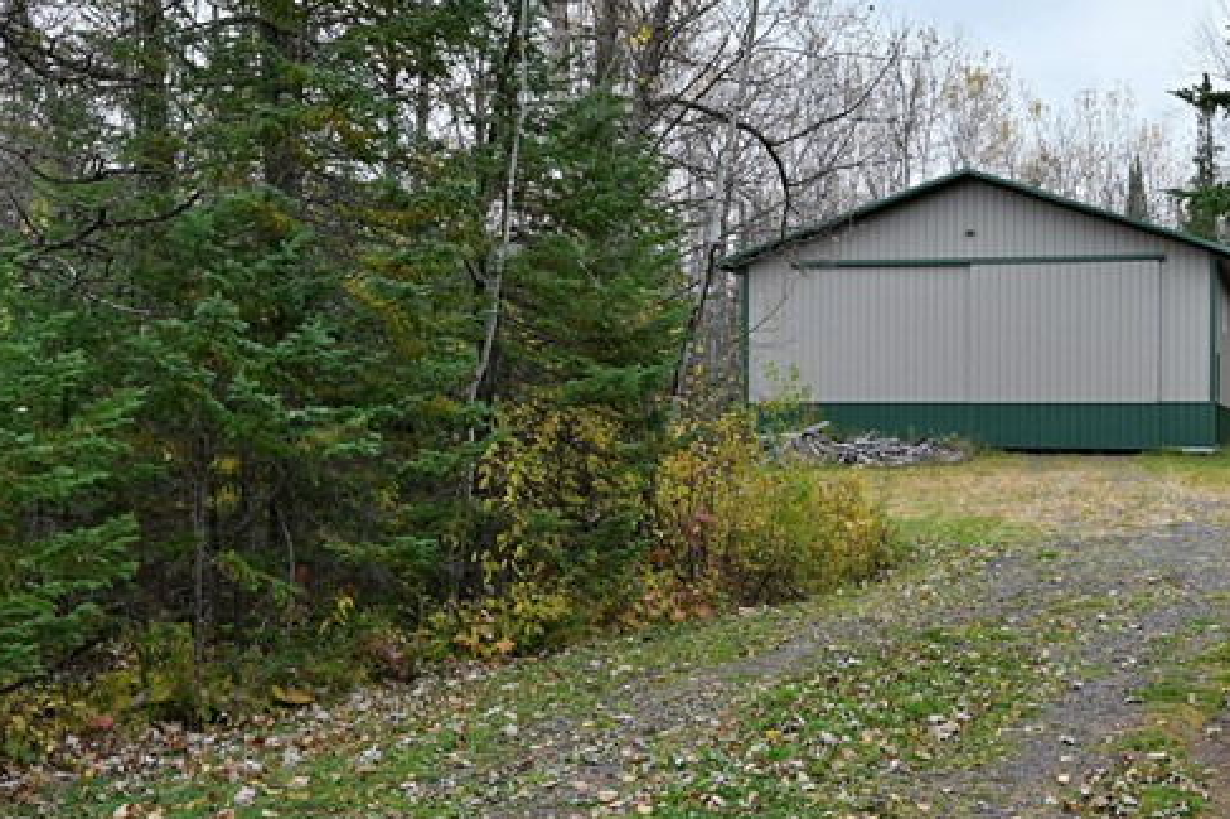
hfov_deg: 39.3
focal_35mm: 49
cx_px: 917
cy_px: 446
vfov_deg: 27.5
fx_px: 1674
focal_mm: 22
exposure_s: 1/125
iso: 200
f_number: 5.6
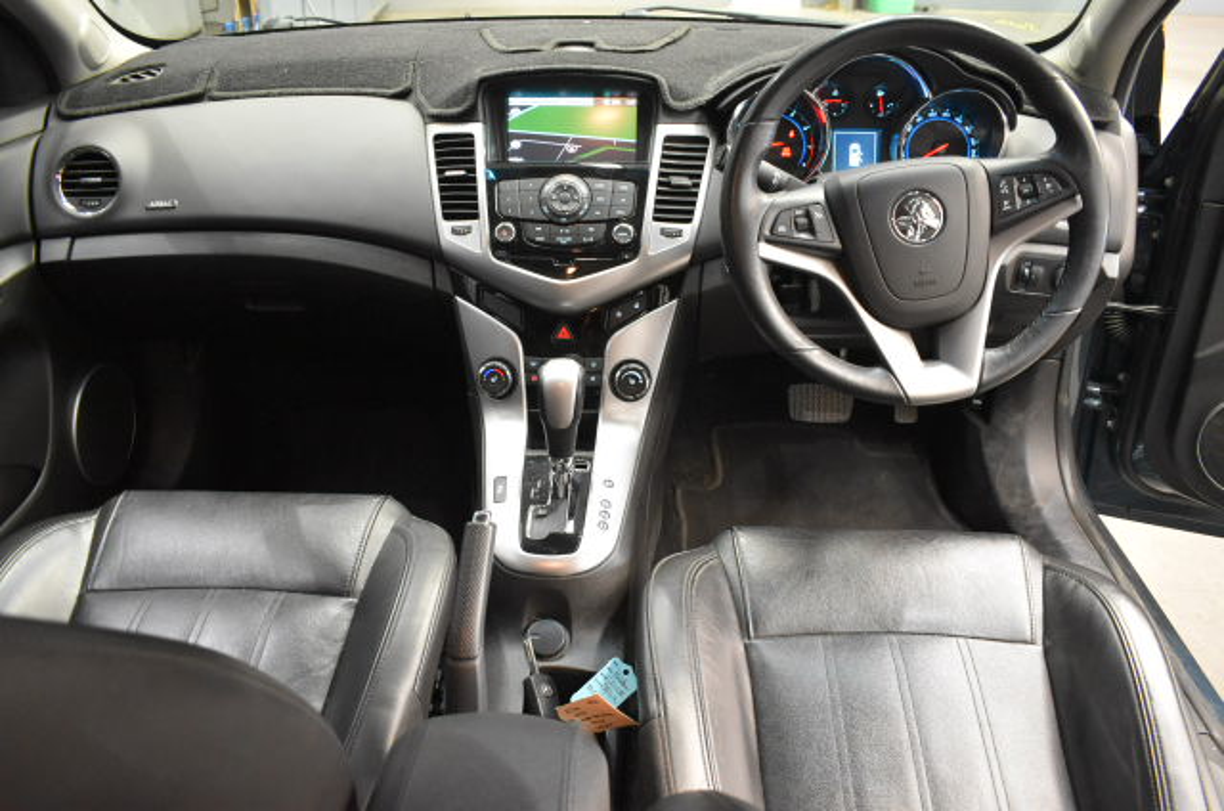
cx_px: 612
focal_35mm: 27
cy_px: 406
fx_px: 916
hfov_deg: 67.5
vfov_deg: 47.7
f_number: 3.5
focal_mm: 18
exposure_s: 1/60
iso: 4500
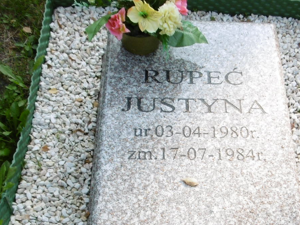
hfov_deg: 34.7
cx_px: 191
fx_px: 477
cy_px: 199
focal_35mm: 55
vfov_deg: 25.8
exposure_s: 1/160
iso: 100
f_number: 3.1
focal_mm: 4.3
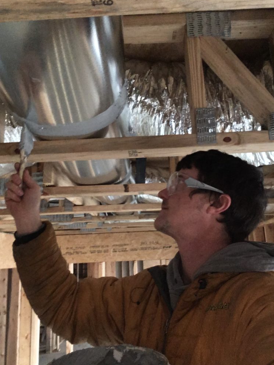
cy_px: 178
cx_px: 141
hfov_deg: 44.2
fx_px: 338
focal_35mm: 32
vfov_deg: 56.8
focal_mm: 2.15
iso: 250
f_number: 2.4
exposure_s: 1/20
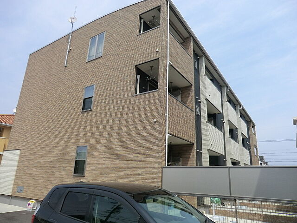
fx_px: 206
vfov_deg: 56.8
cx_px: 148
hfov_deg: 71.6
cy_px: 112
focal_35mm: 24
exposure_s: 1/250
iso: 80
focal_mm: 4.3
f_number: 7.5
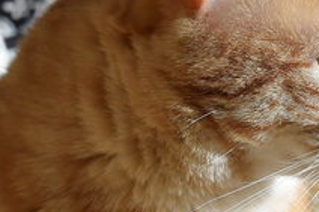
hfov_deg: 9.0
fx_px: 2028
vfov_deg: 6.0
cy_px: 66
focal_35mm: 229
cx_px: 245
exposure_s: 1/320
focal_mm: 30
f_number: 4.5
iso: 160
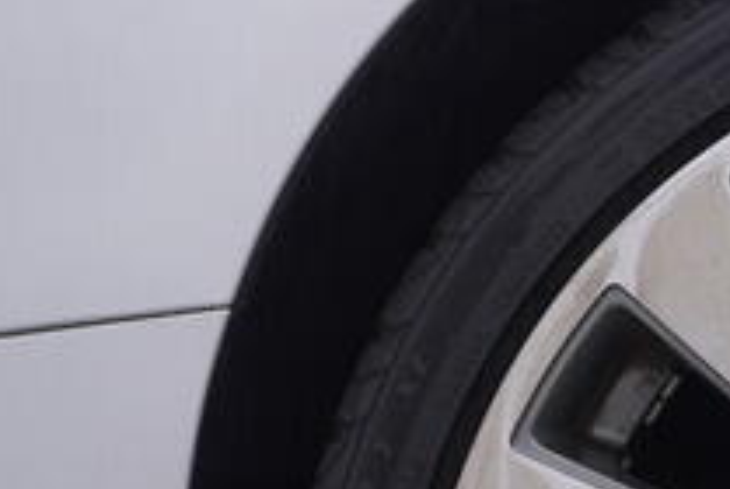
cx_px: 1209
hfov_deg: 11.1
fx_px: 3574
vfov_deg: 7.8
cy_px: 547
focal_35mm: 176
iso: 125
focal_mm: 24
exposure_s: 1/80
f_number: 4
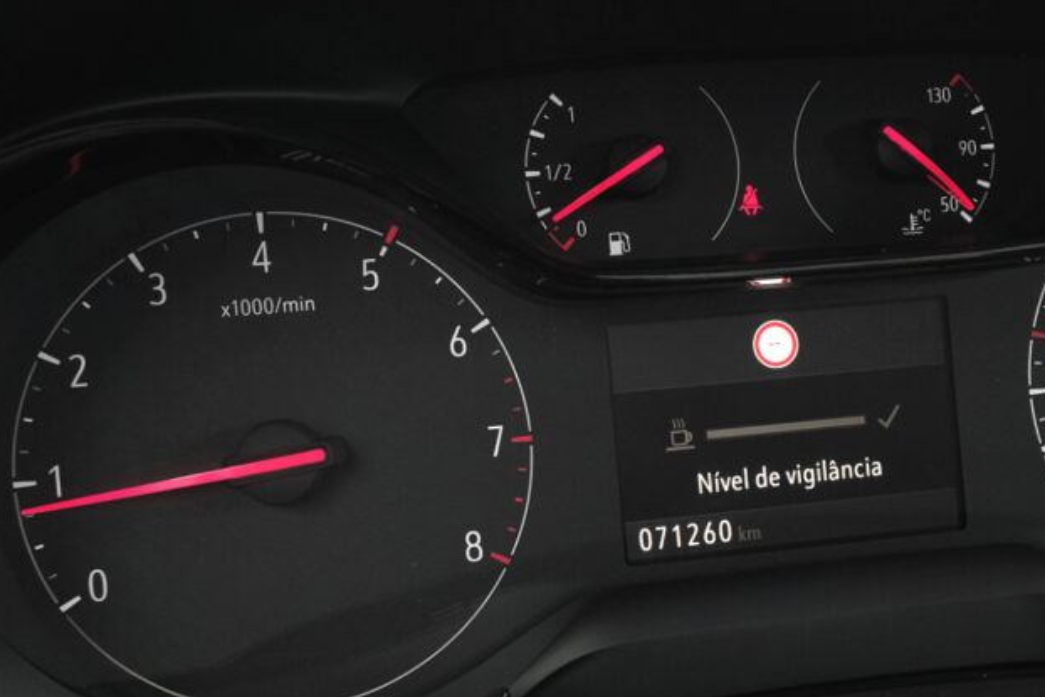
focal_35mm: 51
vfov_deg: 26.5
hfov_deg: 38.3
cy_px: 399
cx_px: 717
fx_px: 1481
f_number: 7.1
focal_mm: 20.9
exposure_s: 1/100
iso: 2000
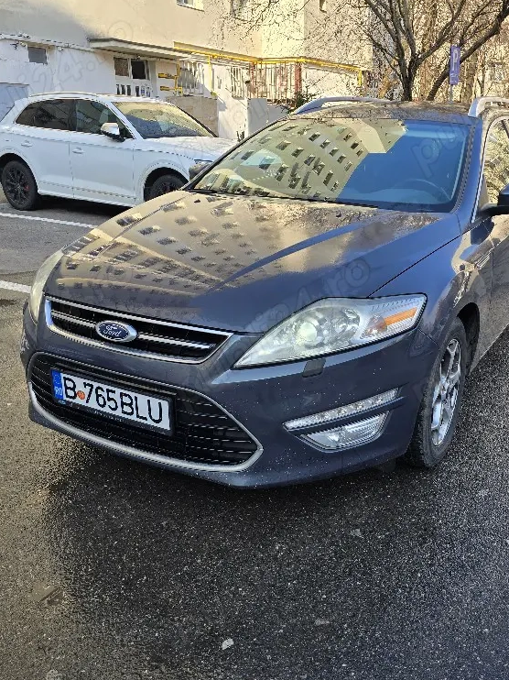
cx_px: 332
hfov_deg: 44.9
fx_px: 608
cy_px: 339
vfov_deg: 58.4
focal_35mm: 31
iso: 12
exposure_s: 1/333
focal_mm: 6.3
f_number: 1.7
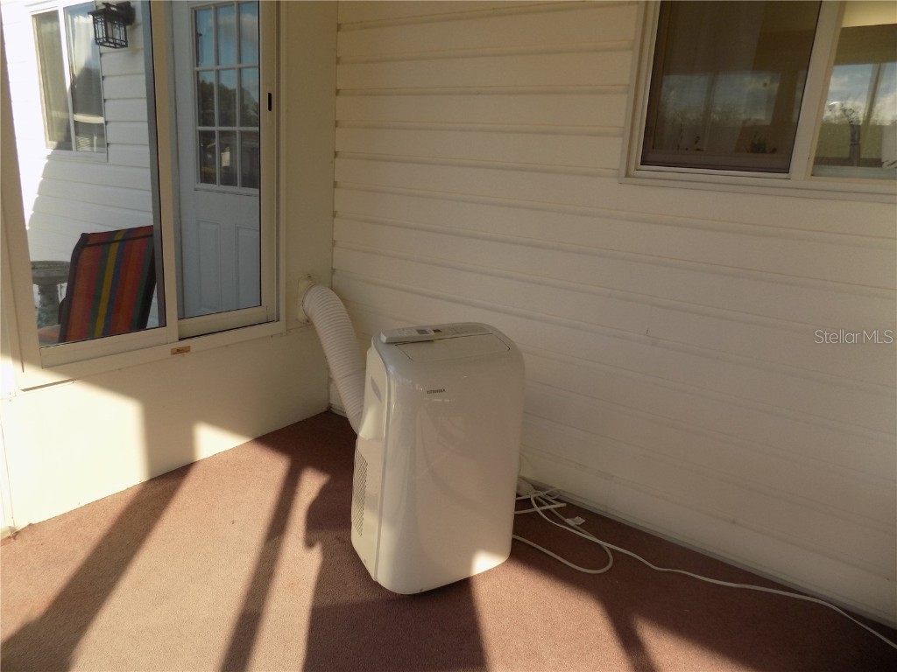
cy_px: 336
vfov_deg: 58.9
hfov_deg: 73.9
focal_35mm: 23
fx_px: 596
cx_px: 448
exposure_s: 1/125
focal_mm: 4
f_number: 3.1
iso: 80
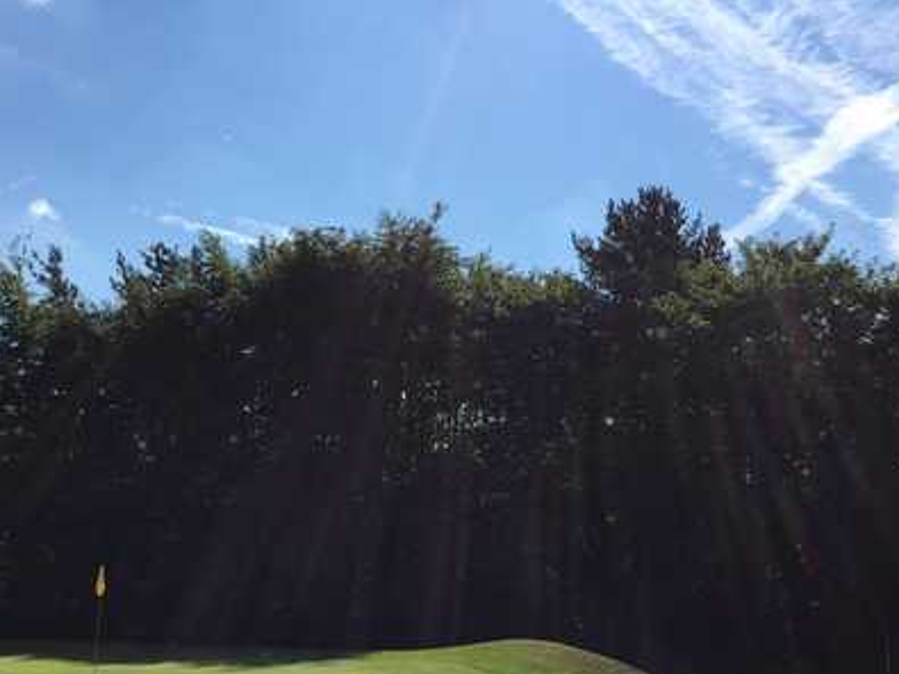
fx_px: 1220
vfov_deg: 30.1
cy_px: 544
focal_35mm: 47
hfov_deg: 40.2
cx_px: 346
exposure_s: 1/2639
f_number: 2.2
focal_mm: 4.15
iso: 32
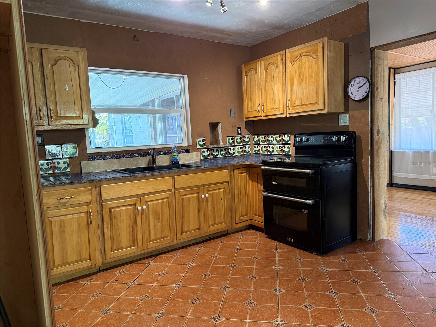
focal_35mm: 24
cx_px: 218
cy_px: 164
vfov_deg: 56.8
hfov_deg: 71.6
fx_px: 302
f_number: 1.78
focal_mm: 6.76
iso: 320
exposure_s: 1/60
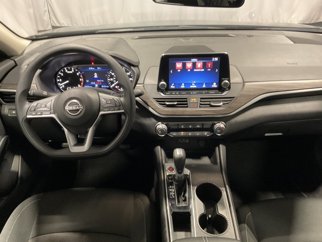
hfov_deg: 61.7
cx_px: 161
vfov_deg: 48.2
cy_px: 121
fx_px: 270
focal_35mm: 29
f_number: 1.8
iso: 250
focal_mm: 3
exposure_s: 1/30
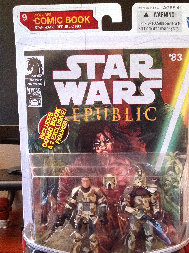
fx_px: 321
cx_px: 108
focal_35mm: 44
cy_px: 156
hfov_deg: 32.7
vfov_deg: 42.7
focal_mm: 4.28
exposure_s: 1/15
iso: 640
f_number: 2.4
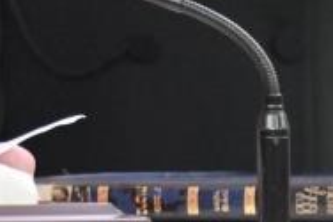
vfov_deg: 1.4
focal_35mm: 979
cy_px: -165
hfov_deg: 2.1
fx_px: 9048
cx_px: -540
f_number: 4
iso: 400
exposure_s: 1/160
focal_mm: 120
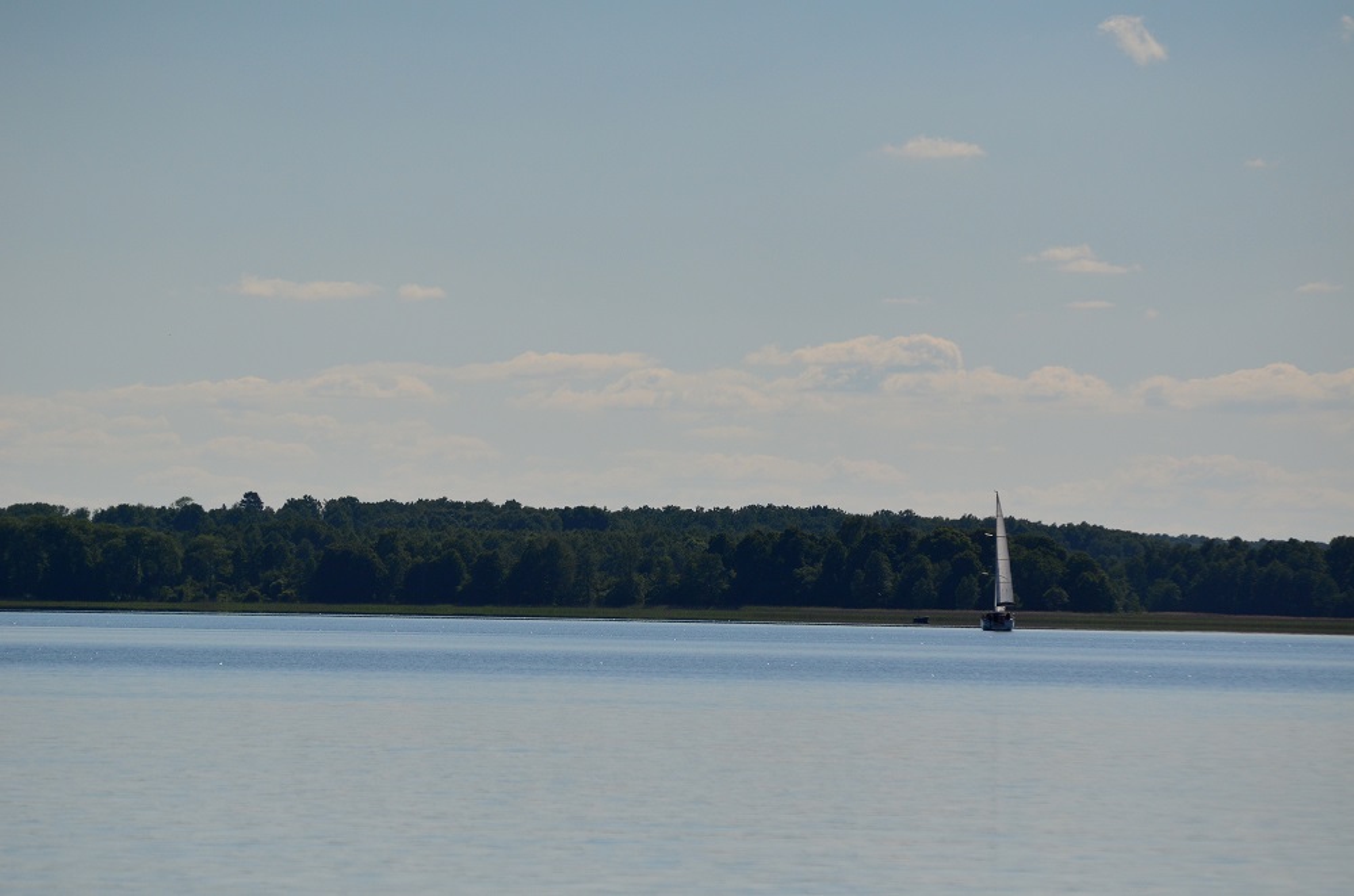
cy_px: 448
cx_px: 677
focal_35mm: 292
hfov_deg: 7.1
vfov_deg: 4.7
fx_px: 10977
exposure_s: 1/8000
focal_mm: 195
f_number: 5.3
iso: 400
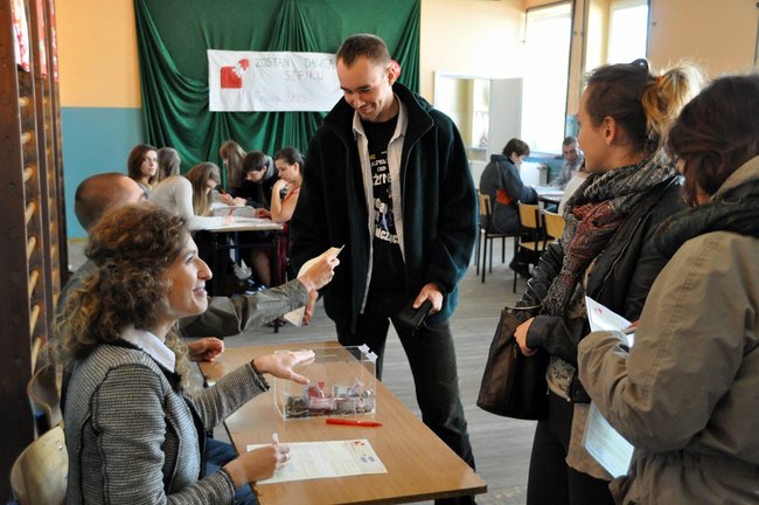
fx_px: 916
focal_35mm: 44
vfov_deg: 30.8
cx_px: 380
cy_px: 252
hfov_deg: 45.0
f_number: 4
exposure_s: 1/125
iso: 2200
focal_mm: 29
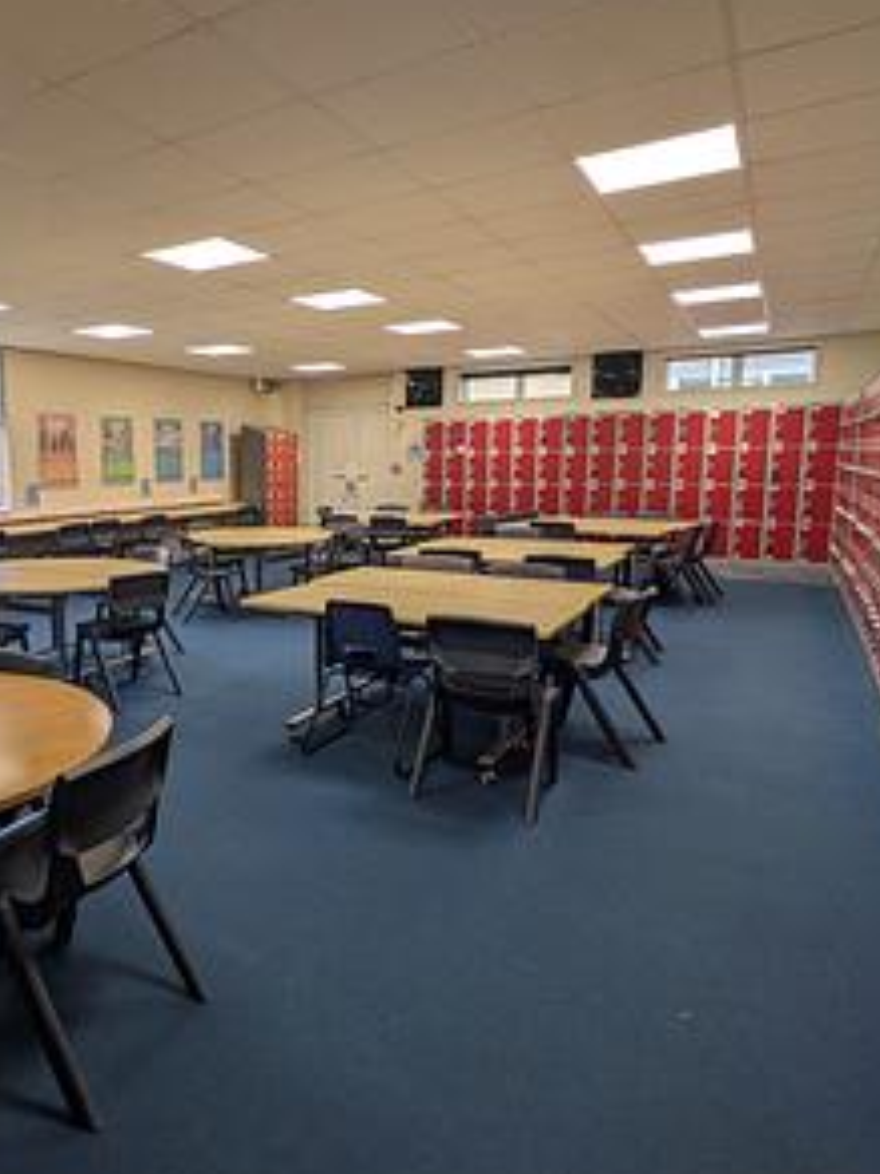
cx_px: 199
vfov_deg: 71.6
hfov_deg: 53.7
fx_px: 813
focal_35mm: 24
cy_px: 567
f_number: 2.2
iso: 75
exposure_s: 1/100
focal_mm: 1.83
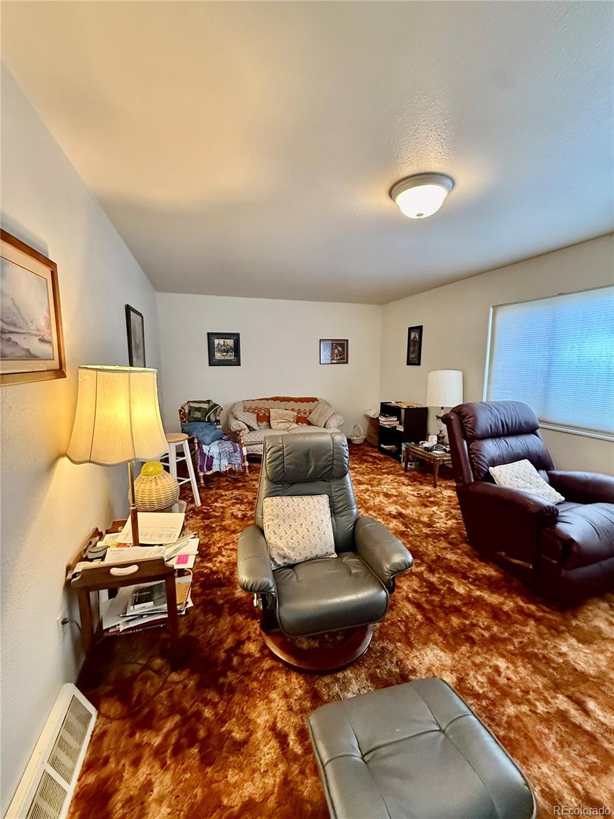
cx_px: 307
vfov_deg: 102.1
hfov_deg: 85.7
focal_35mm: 14
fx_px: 331
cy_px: 410
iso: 640
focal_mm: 2.22
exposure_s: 1/60
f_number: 2.2
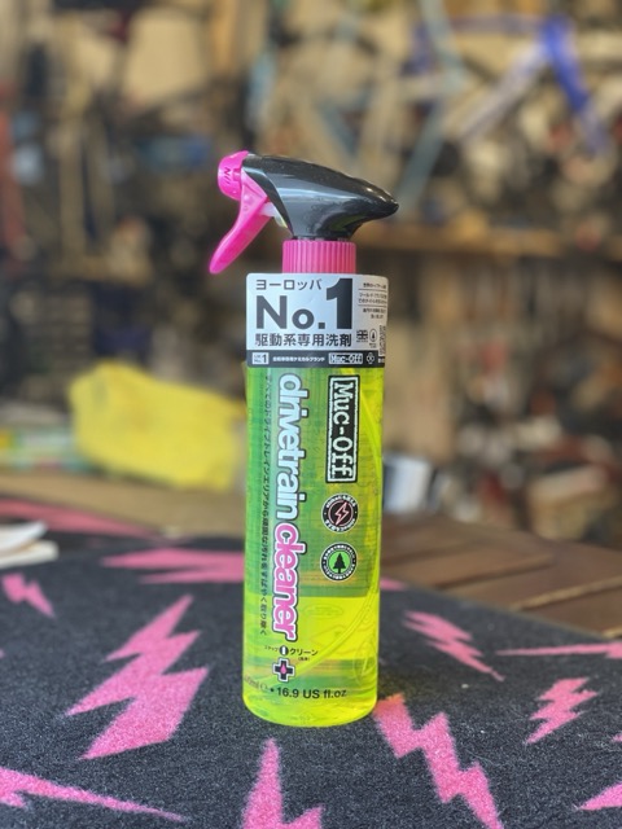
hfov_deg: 28.0
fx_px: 1246
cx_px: 311
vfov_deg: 36.8
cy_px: 414
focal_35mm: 52
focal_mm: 6
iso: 160
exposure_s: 1/120
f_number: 2
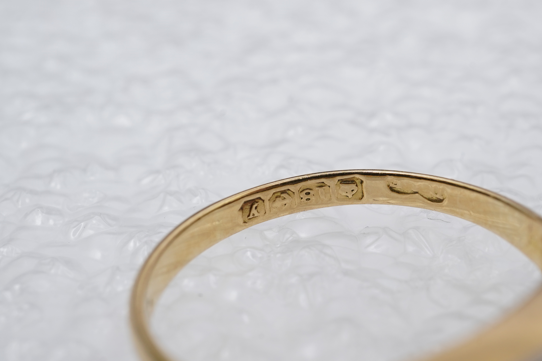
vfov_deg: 22.6
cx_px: 348
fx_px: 903
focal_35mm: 60
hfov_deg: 33.2
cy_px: 198
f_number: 22
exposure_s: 1/125
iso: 500
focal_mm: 30
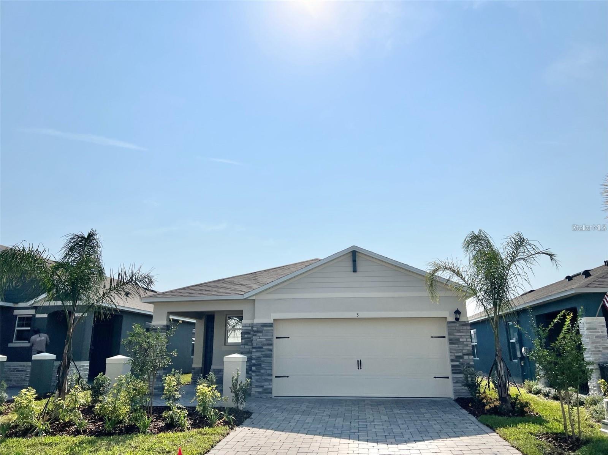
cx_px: 304
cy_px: 228
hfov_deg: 67.3
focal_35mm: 26
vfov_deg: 53.0
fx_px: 457
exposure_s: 1/16393
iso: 40
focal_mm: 5.7
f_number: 1.5
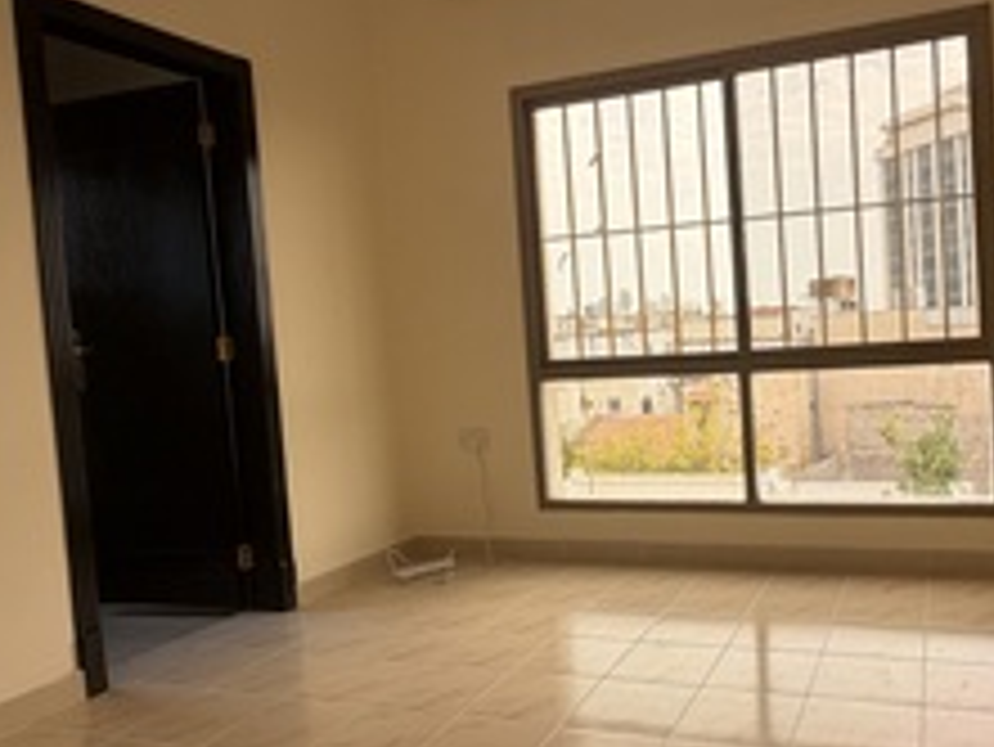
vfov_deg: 48.3
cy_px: 376
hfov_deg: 60.2
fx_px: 833
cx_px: 659
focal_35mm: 29
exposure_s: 1/121
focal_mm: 2.22
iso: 100
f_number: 2.2
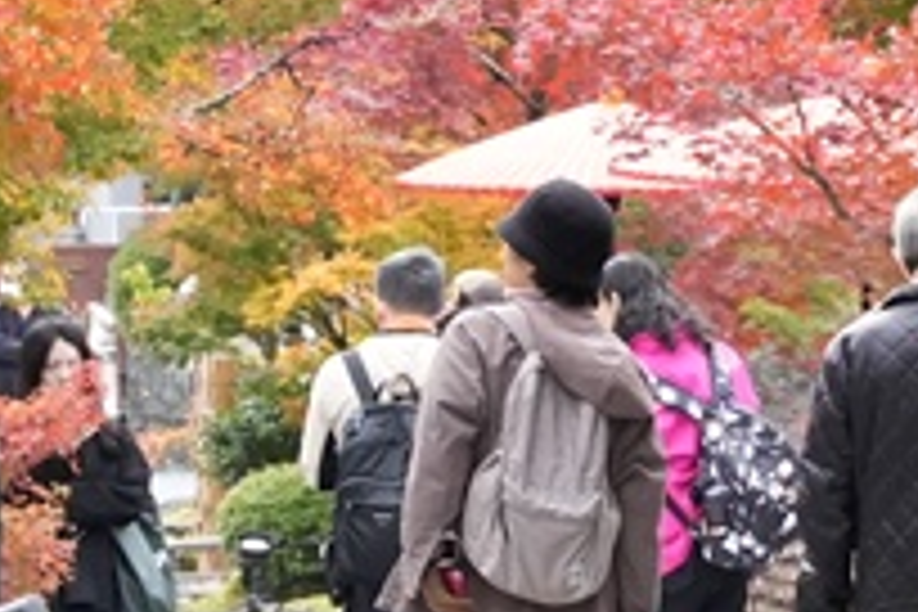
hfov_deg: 3.9
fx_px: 13463
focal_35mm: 528
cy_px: -353
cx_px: 1134
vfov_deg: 2.6
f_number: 7.1
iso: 3200
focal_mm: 70
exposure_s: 1/800
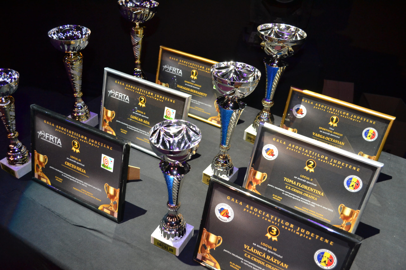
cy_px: 135
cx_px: 203
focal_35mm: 33
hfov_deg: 57.2
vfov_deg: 40.0
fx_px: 372
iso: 1100
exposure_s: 1/60
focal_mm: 22
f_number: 3.8
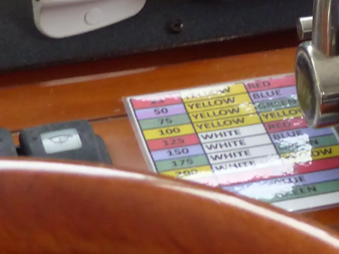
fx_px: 1626
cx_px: 466
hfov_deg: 11.5
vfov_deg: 8.6
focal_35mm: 166
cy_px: -183
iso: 250
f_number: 2.8
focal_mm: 6.8
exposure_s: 1/125
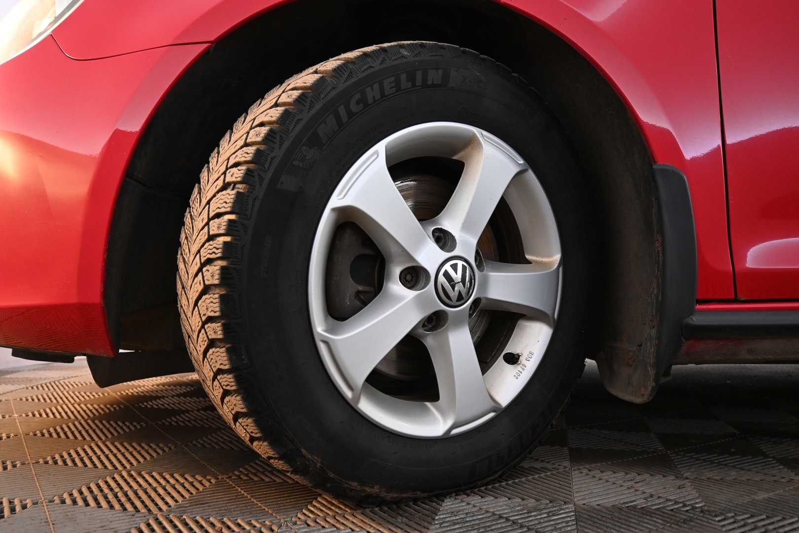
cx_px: 400
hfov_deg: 60.7
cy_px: 266
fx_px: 682
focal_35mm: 31
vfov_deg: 42.6
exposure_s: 1/30
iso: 1250
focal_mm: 20.5
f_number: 3.8
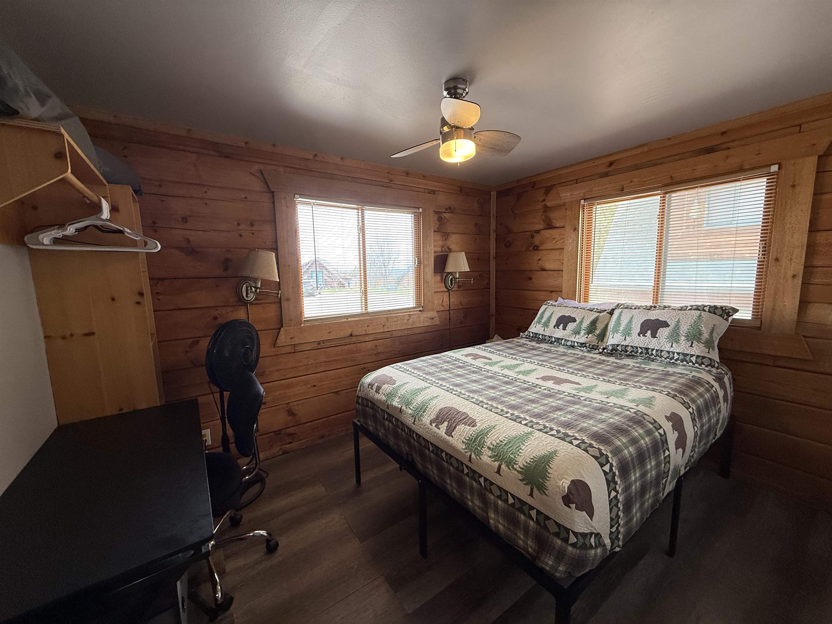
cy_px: 312
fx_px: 336
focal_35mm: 14
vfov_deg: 85.7
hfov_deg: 102.1
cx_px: 416
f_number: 2.2
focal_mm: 2.22
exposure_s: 1/120
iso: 160
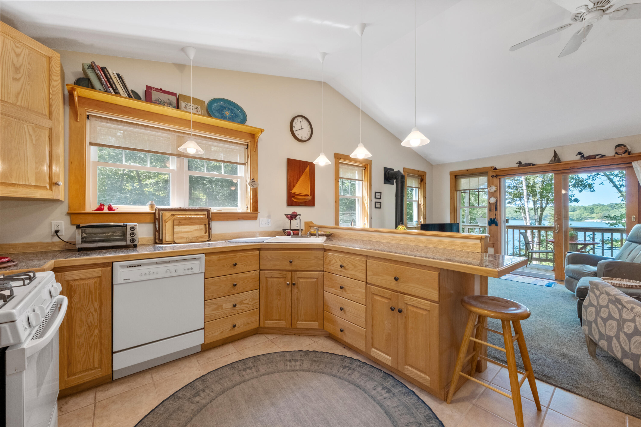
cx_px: 320
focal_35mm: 14
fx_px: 249
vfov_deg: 81.2
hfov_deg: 104.3
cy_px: 214
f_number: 8
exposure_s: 1/6
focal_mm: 9.1
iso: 640
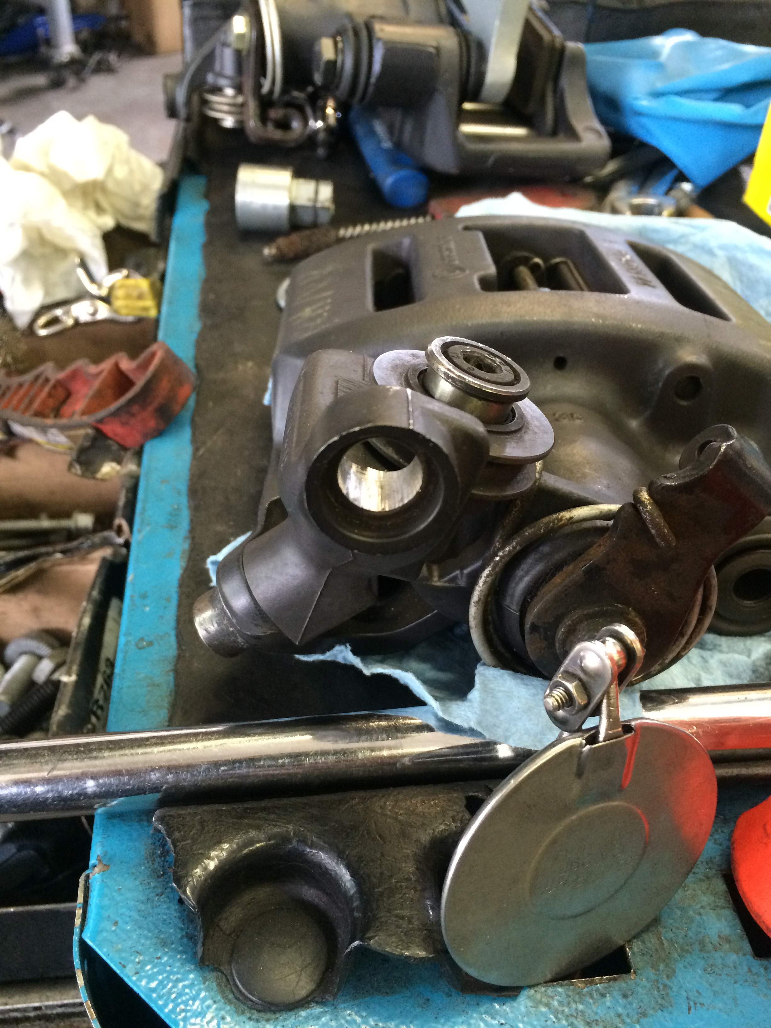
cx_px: 386
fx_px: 861
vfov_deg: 61.7
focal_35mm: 29
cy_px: 514
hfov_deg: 48.2
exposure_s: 1/30
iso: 250
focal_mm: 4.15
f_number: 2.2
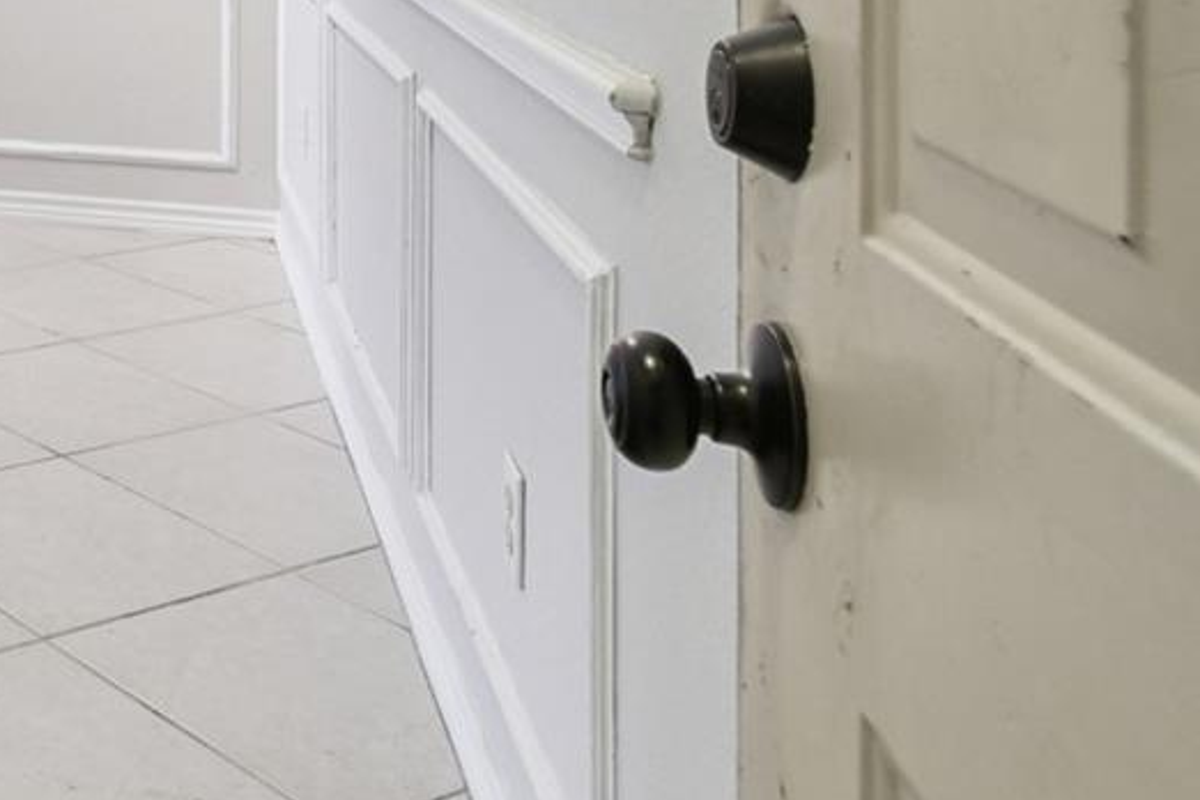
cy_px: -195
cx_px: -492
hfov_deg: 30.0
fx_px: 1533
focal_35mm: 46
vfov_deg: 25.7
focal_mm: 10
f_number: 7.1
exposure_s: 1/2
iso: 100
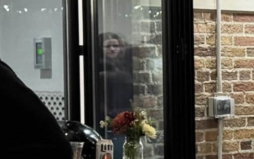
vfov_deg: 6.7
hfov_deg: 10.0
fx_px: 1364
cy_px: 121
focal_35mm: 197
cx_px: 469
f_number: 1.78
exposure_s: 1/30
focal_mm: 6.76
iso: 400
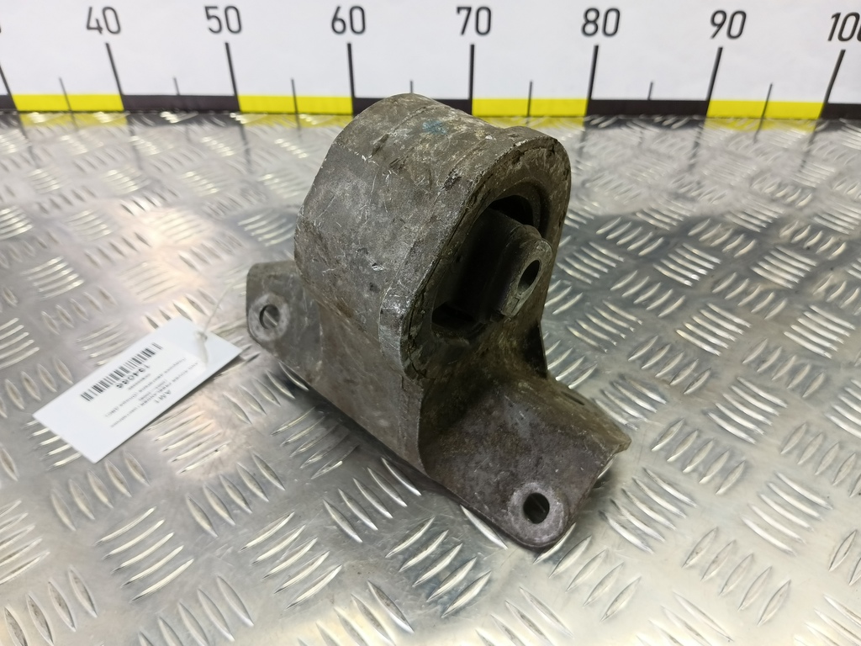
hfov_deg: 73.9
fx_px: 572
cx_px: 430
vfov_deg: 58.9
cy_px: 323
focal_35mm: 23
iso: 140
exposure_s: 1/50
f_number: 1.6
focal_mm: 4.11
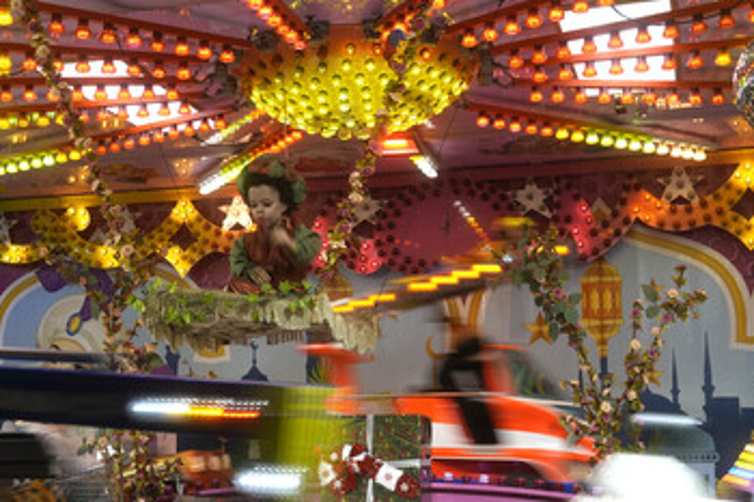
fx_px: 1214
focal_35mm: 58
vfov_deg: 23.3
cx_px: 290
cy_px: 297
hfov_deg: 34.3
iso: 250
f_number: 9
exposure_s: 1/13
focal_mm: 30
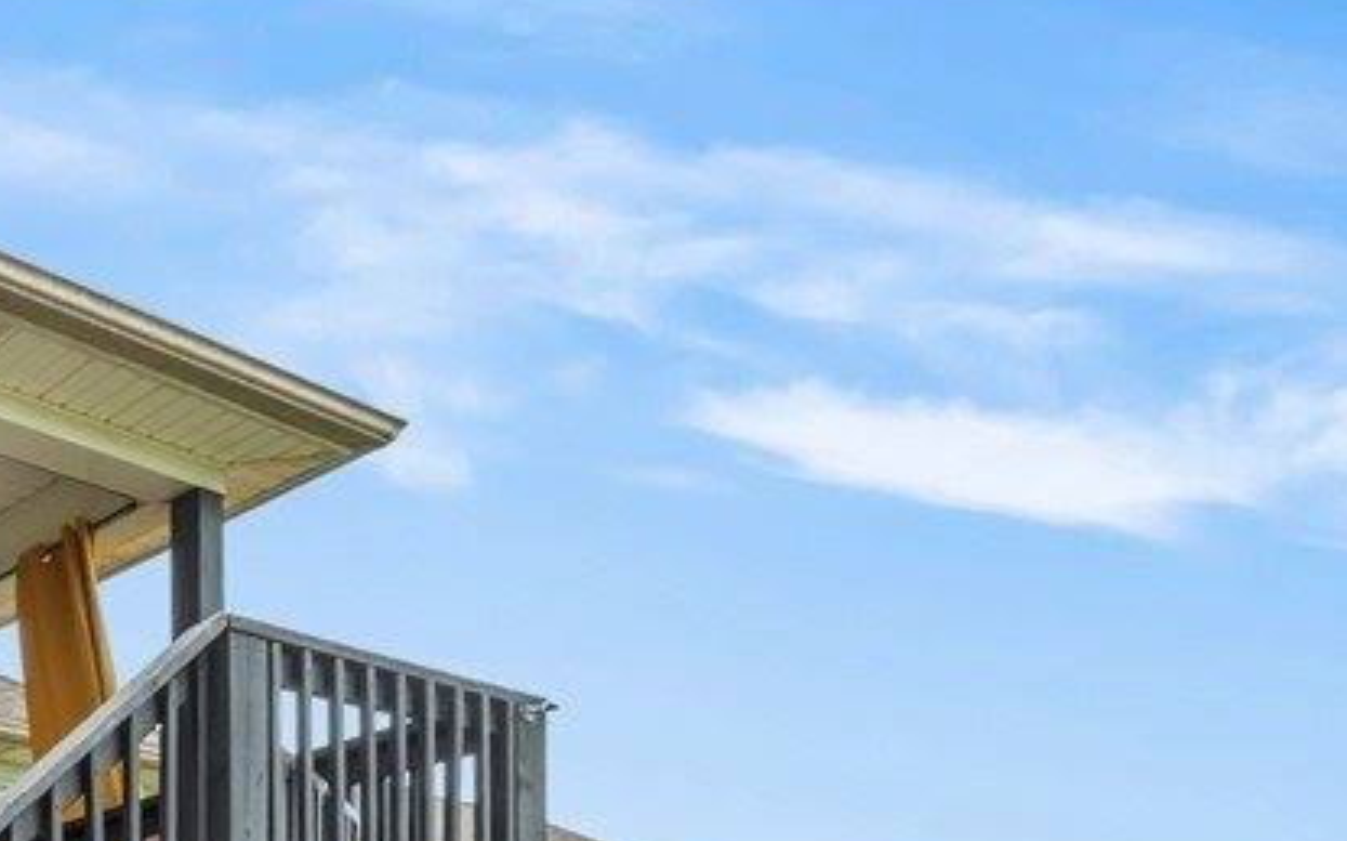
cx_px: -253
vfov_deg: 26.4
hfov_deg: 37.7
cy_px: 1130
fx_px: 1468
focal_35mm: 40
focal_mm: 10
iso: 400
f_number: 11
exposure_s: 1/15
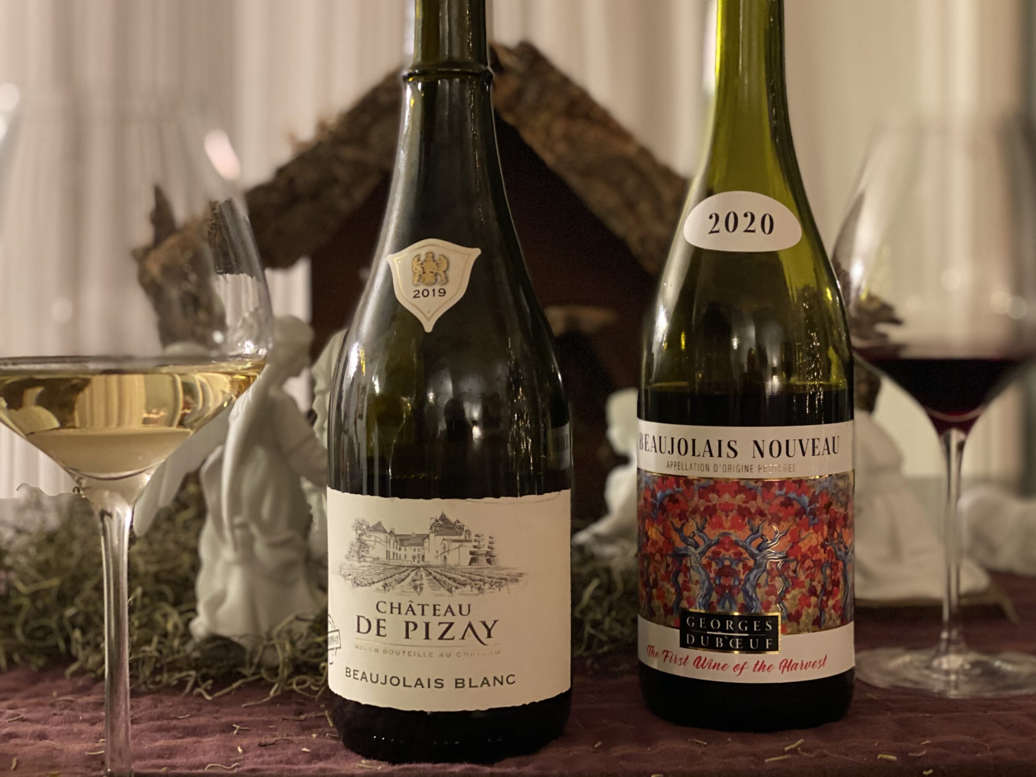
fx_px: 1586
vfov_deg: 27.5
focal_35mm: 53
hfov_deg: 36.2
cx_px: 524
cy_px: 383
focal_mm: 6
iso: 400
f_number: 2
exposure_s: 1/15
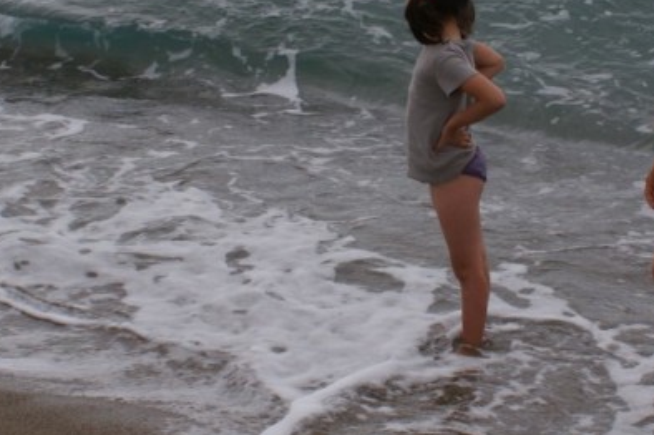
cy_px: 139
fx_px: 2160
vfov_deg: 11.5
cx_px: 454
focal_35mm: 119
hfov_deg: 17.2
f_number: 9
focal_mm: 26
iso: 100
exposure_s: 1/100
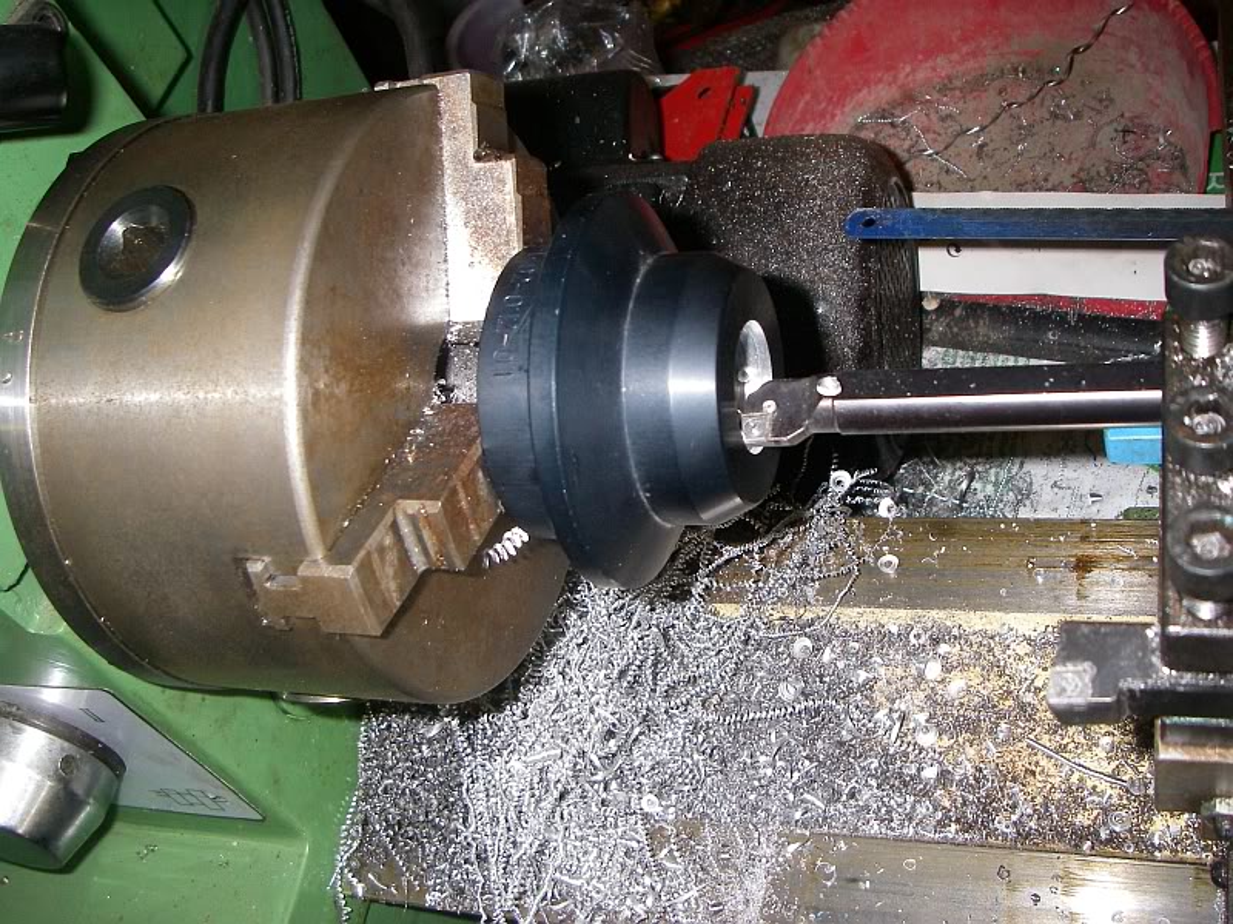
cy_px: 462
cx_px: 616
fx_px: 1354
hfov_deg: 49.0
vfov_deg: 37.7
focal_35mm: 38
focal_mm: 6.3
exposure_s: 1/40
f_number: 3.3
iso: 200
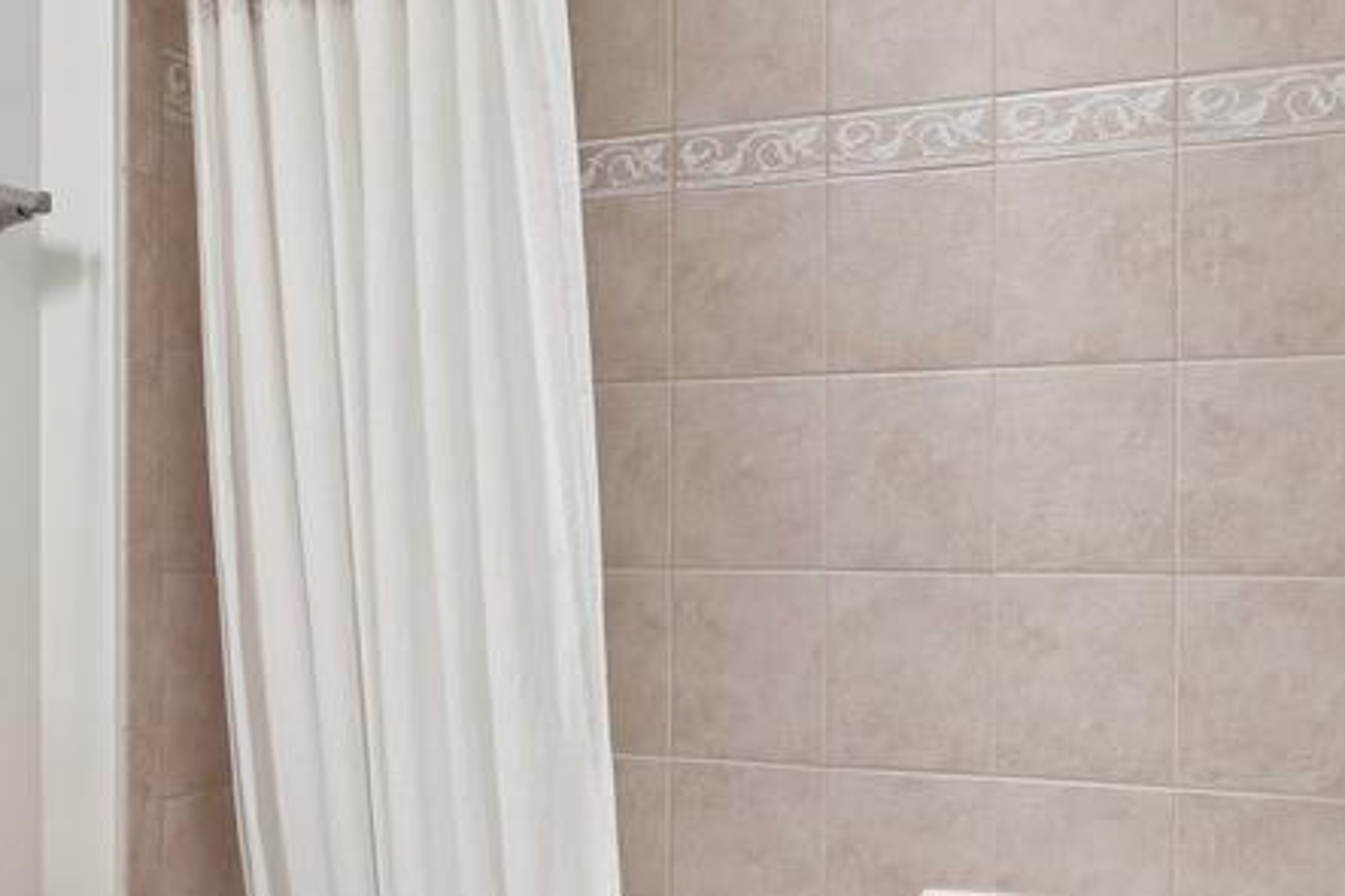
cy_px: 480
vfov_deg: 26.0
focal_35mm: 52
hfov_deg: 36.4
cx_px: 194
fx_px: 1942
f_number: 8
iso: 200
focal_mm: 16
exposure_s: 1/8
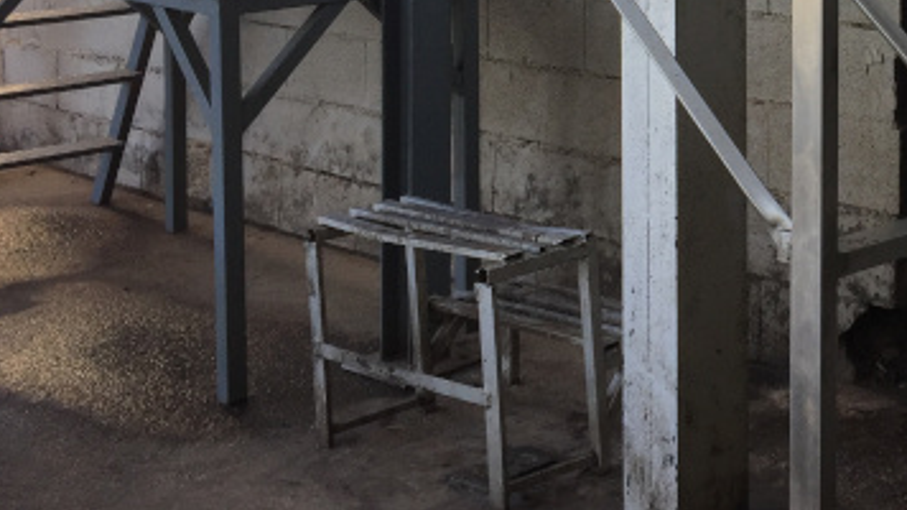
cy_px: -150
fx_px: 1707
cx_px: 859
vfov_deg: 16.1
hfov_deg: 28.3
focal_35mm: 71
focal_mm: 4.15
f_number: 2.2
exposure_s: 1/105
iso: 32
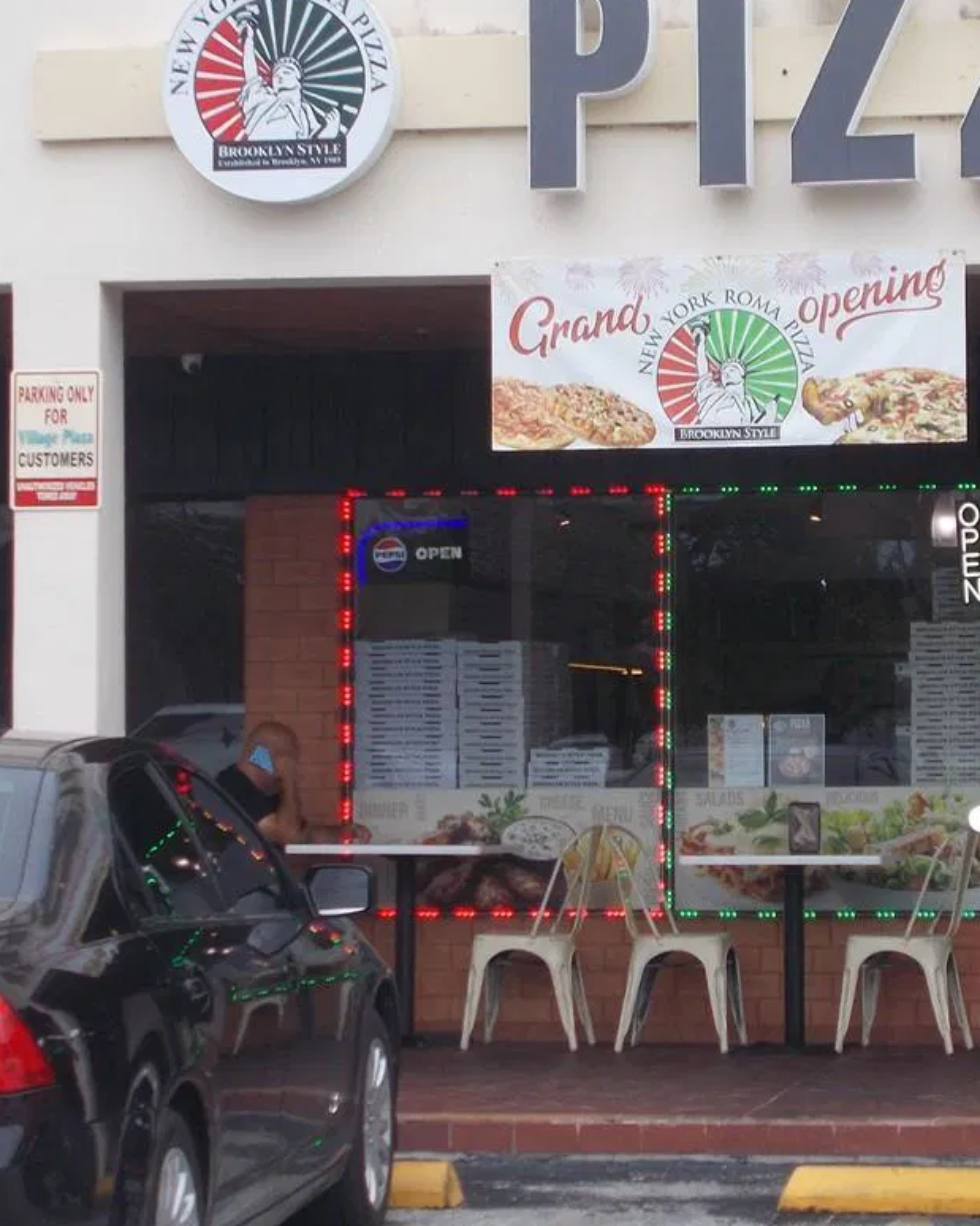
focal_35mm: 117
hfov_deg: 13.2
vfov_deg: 16.4
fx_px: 4243
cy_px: 534
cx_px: 676
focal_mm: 10.3
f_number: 4.9
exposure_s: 1/250
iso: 80
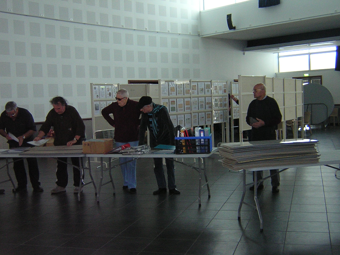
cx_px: 170
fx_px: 462
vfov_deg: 30.9
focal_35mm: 47
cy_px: 128
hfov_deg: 40.4
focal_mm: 6.1
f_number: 2.9
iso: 400
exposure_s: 1/60.1
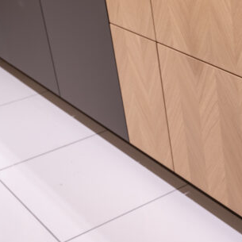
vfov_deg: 22.4
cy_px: 88
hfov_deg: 20.8
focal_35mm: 77
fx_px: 609
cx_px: 301
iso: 400
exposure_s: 1/40
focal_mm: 36
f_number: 6.3
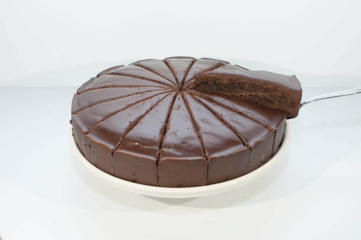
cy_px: 120
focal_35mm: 52
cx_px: 180
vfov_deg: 25.7
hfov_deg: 37.9
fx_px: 526
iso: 320
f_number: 6.3
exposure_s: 1/60
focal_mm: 35
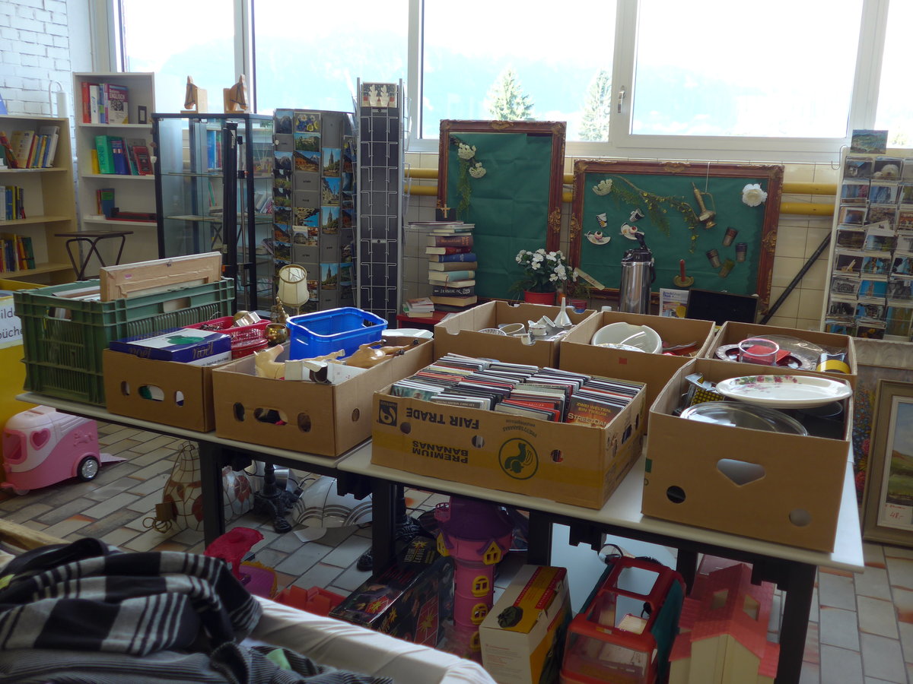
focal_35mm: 29
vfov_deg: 48.2
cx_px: 456
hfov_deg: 61.7
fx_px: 765
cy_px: 342
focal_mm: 6
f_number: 2
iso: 80
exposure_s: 1/80
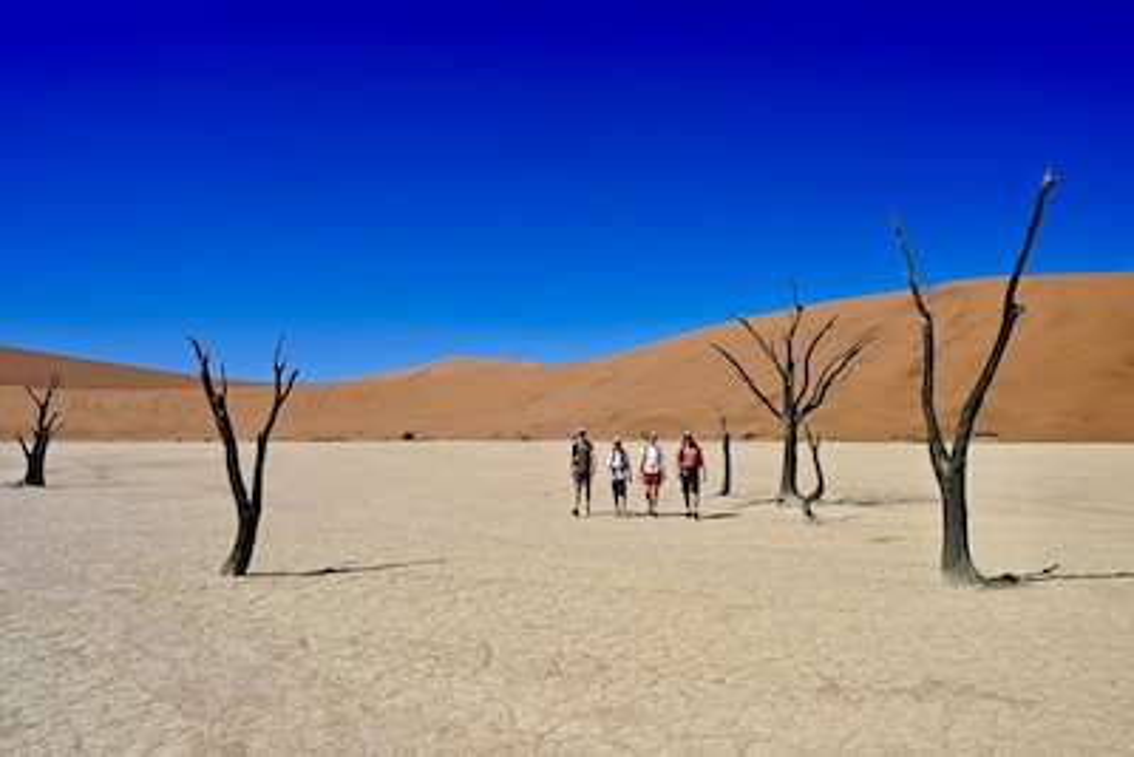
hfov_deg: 73.7
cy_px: 378
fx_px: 756
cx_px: 567
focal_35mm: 24
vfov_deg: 53.2
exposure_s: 1/400
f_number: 10
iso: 100
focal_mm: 24
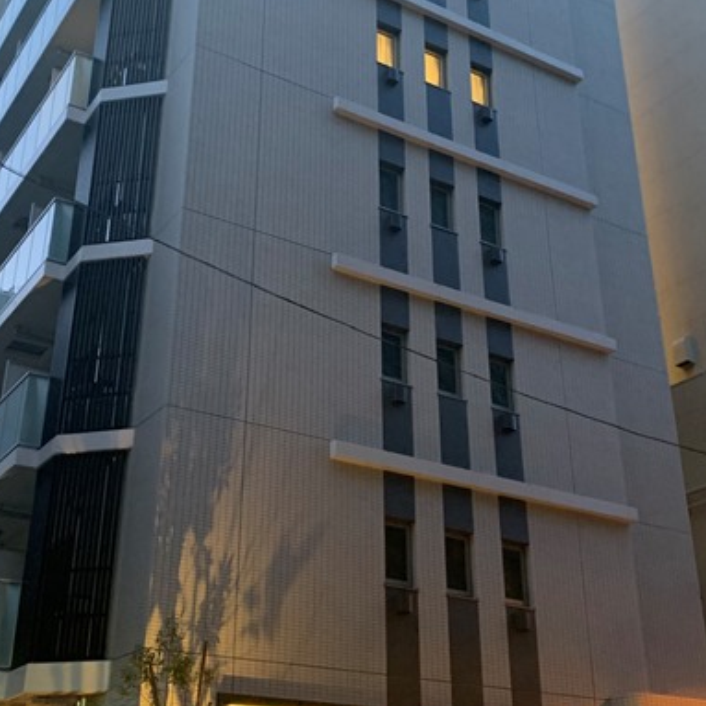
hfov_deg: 35.3
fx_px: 1108
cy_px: 289
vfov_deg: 35.3
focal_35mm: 48
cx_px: 321
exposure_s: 1/33
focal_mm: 4.25
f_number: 1.8
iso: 320
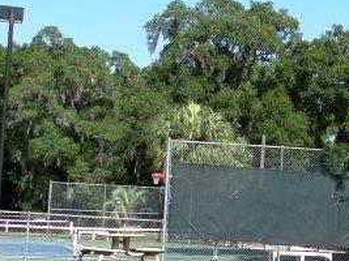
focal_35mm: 96
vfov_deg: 15.4
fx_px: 967
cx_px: 346
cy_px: 149
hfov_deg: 19.9
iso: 80
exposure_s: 1/1000
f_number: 2.5
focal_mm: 4.5
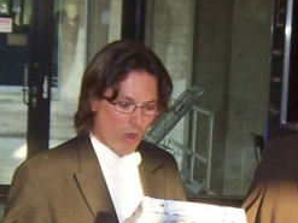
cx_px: 125
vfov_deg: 8.8
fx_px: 1428
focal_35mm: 166
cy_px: 256
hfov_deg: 11.9
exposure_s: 1/60
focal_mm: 6.7
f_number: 3.4
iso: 140
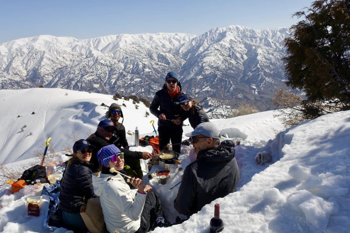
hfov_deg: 73.8
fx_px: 233
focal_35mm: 24
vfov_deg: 53.1
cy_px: 116
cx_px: 175
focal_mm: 8.8
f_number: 5.6
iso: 125
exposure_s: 1/125
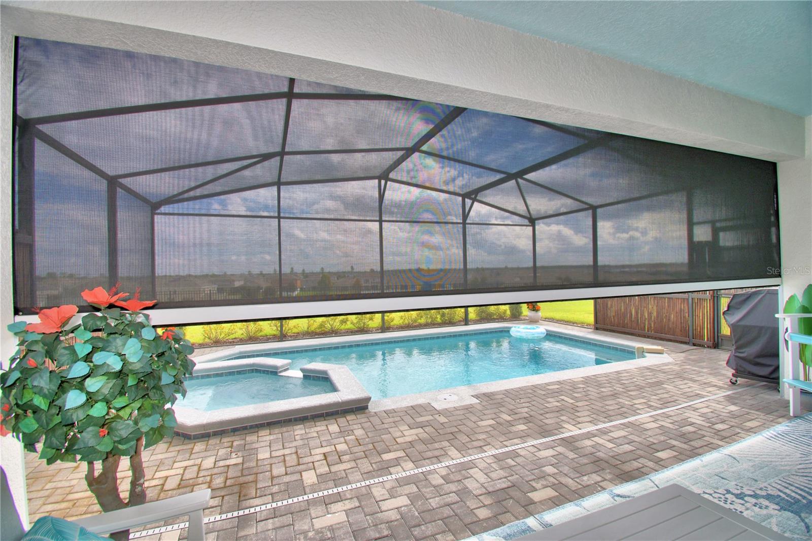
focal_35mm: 15
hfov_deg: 100.4
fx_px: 338
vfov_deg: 77.3
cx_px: 406
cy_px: 270
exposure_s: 1/250
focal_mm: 10
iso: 100
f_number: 6.3
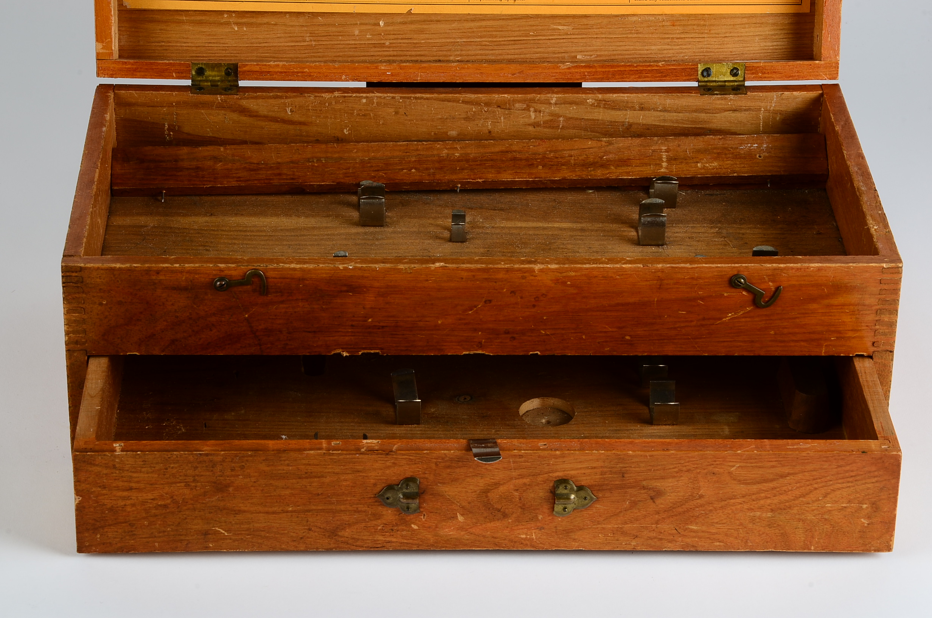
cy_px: 309
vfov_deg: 12.1
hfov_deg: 18.2
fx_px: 2906
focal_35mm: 112
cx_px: 466
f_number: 16
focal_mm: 75
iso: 100
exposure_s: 1/160
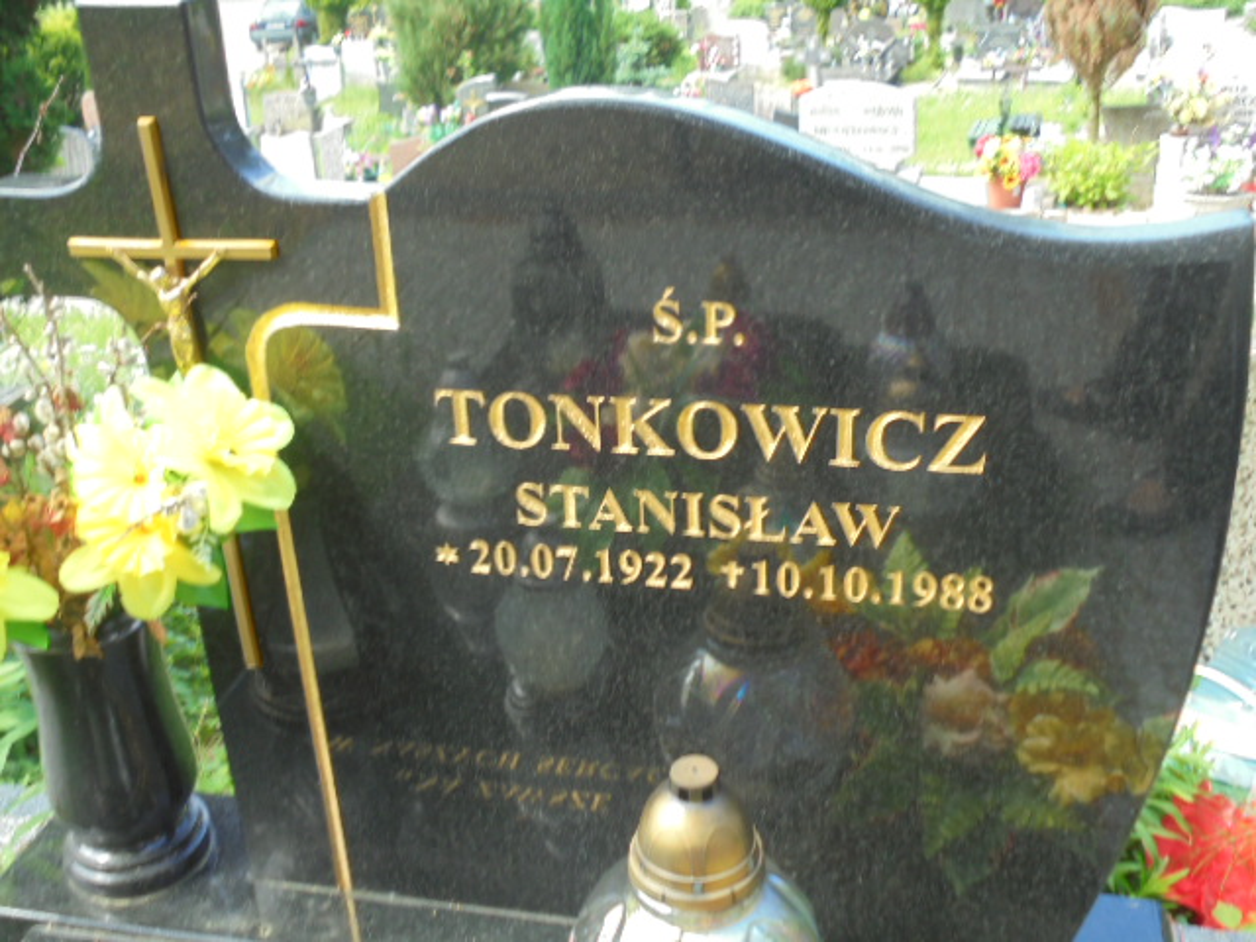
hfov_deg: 49.0
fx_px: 1379
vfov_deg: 37.7
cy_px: 471
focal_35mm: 38
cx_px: 628
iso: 100
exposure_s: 1/60
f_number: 4.2
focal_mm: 6.9
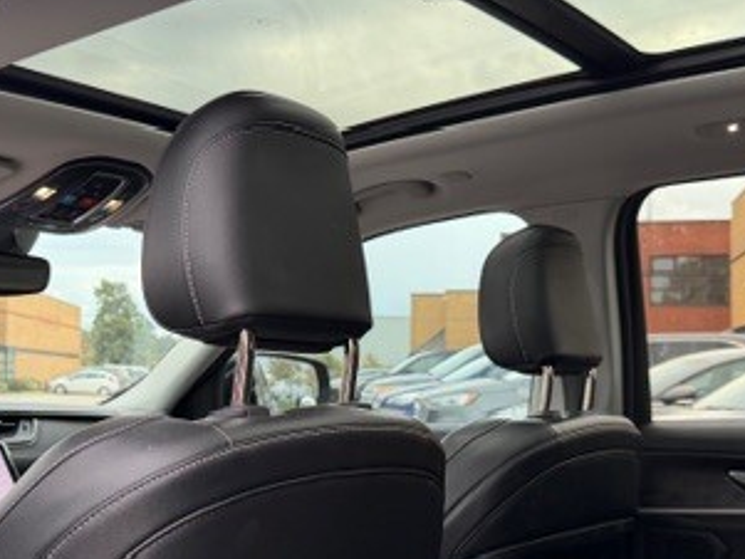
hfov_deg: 37.1
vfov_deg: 28.6
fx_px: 1098
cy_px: 307
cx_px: 248
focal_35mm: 51
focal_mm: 6.76
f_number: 1.78
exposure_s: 1/121
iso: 125
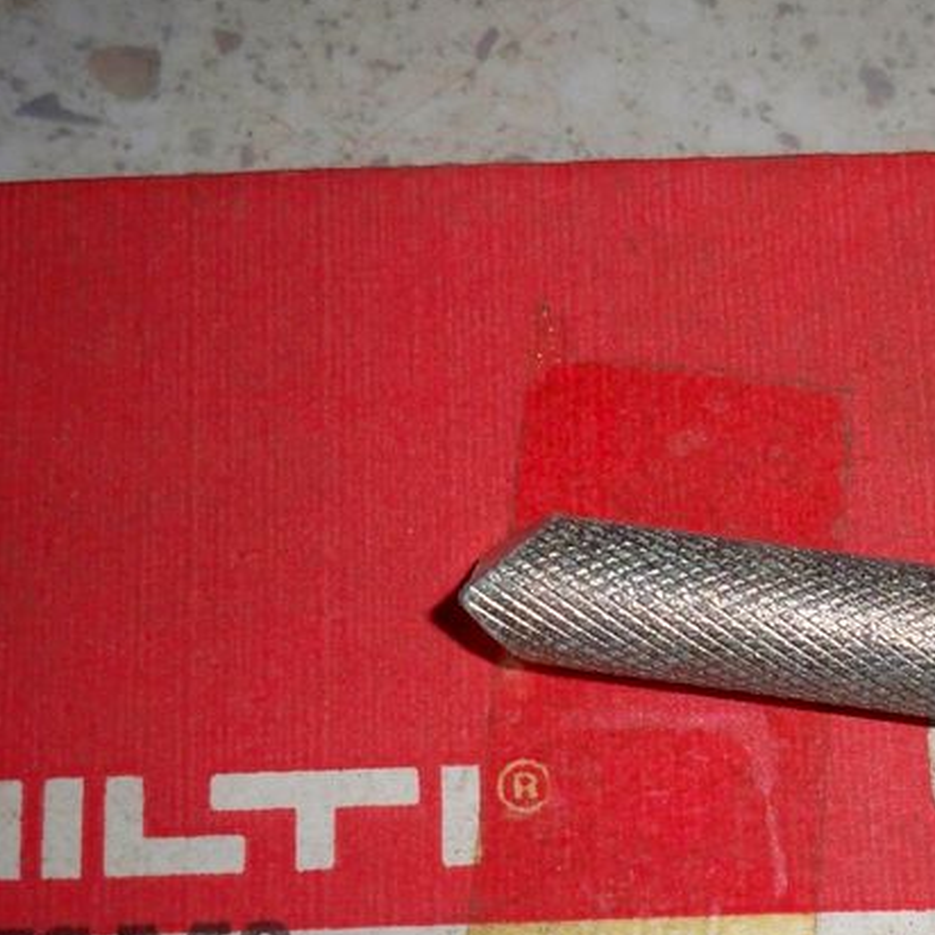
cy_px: 692
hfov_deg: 22.9
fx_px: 2292
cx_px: 660
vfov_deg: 22.9
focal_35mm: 75
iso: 200
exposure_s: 1/60
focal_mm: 6.3
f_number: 3.1
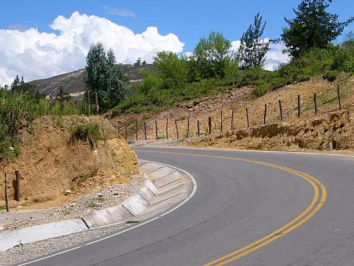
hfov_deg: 27.0
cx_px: 181
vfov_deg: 20.4
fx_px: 736
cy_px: 128
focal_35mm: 72
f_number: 5.6
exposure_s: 1/500
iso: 50
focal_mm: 7.7
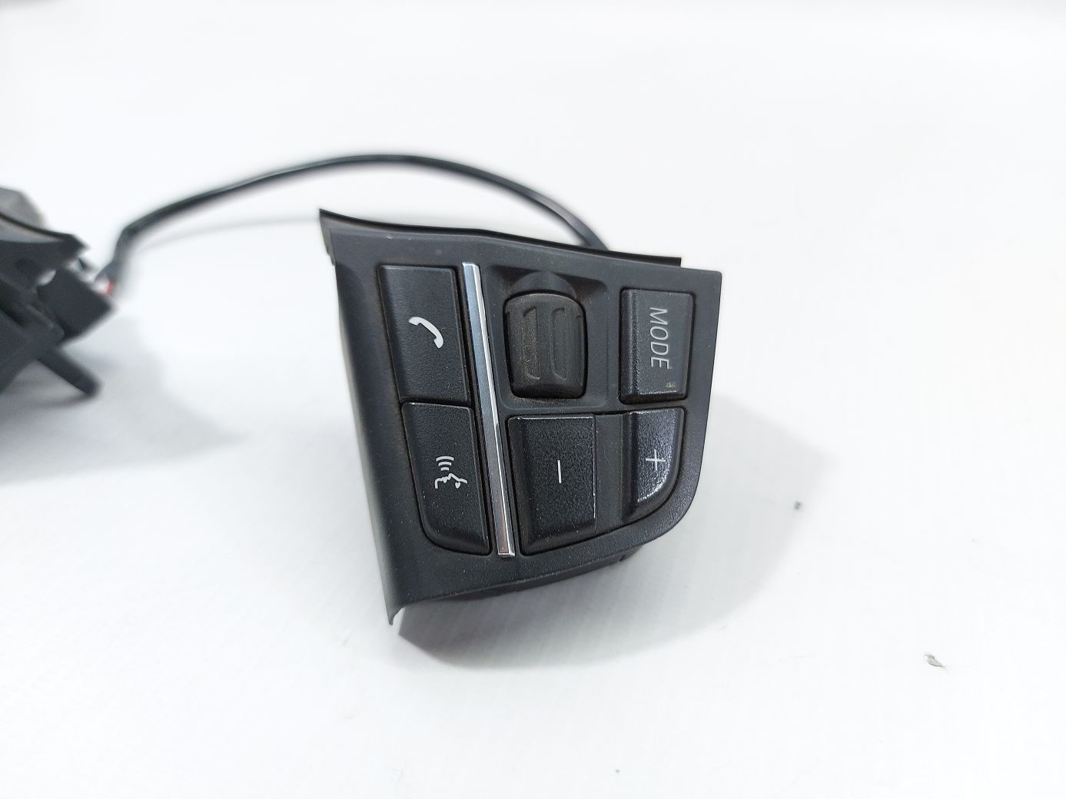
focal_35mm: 24
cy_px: 400
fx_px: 739
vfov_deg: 56.8
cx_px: 533
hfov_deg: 71.6
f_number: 1.8
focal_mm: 5.23
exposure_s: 1/50
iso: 64
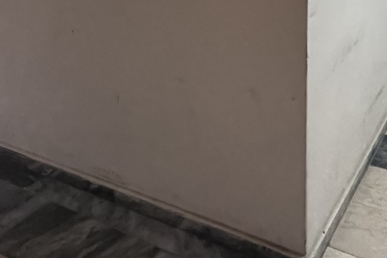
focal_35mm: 49
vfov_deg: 23.0
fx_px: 527
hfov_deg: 39.8
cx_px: 260
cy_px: -114
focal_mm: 2.22
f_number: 2.2
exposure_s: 1/50
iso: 640
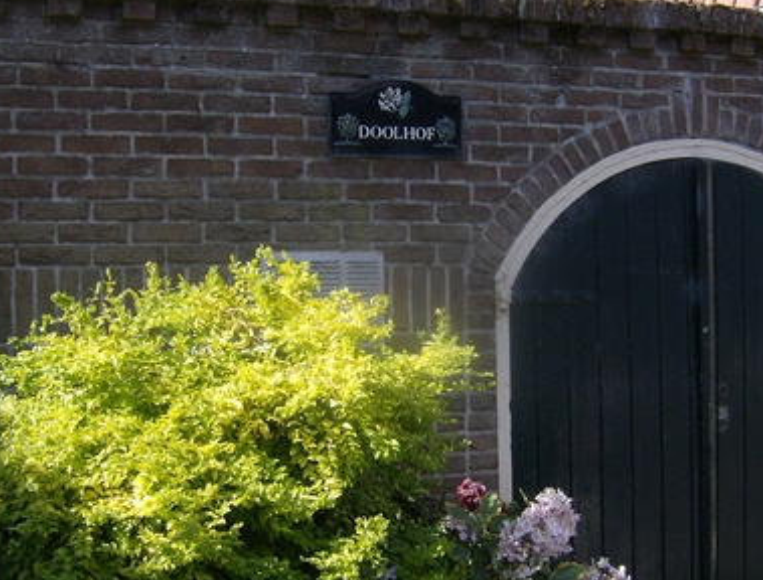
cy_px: 298
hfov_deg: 33.6
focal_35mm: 57
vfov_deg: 25.9
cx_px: 389
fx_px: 1262
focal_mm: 6
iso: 100
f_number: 4.7
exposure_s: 1/285
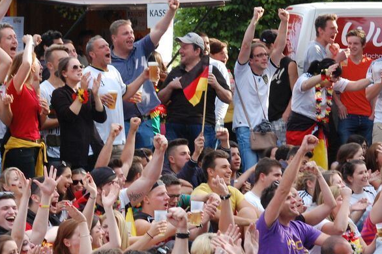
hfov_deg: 8.0
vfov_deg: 5.4
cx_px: 125
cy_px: 136
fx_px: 2715
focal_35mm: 256
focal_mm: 100
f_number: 5.6
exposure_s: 1/500
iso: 800
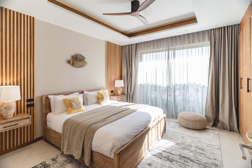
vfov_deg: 70.4
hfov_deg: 93.3
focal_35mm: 17
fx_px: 119
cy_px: 84
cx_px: 126
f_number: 6.3
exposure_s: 1/60
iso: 800
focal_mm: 17
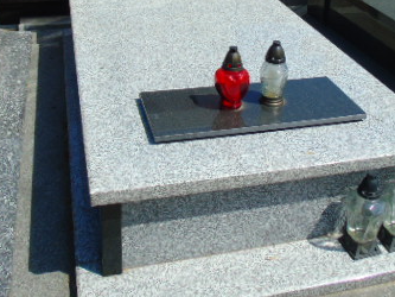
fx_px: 548
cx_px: 212
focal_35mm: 48
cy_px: 40
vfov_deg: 29.3
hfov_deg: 39.6
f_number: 3.4
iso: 80
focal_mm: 4.4
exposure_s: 1/1000
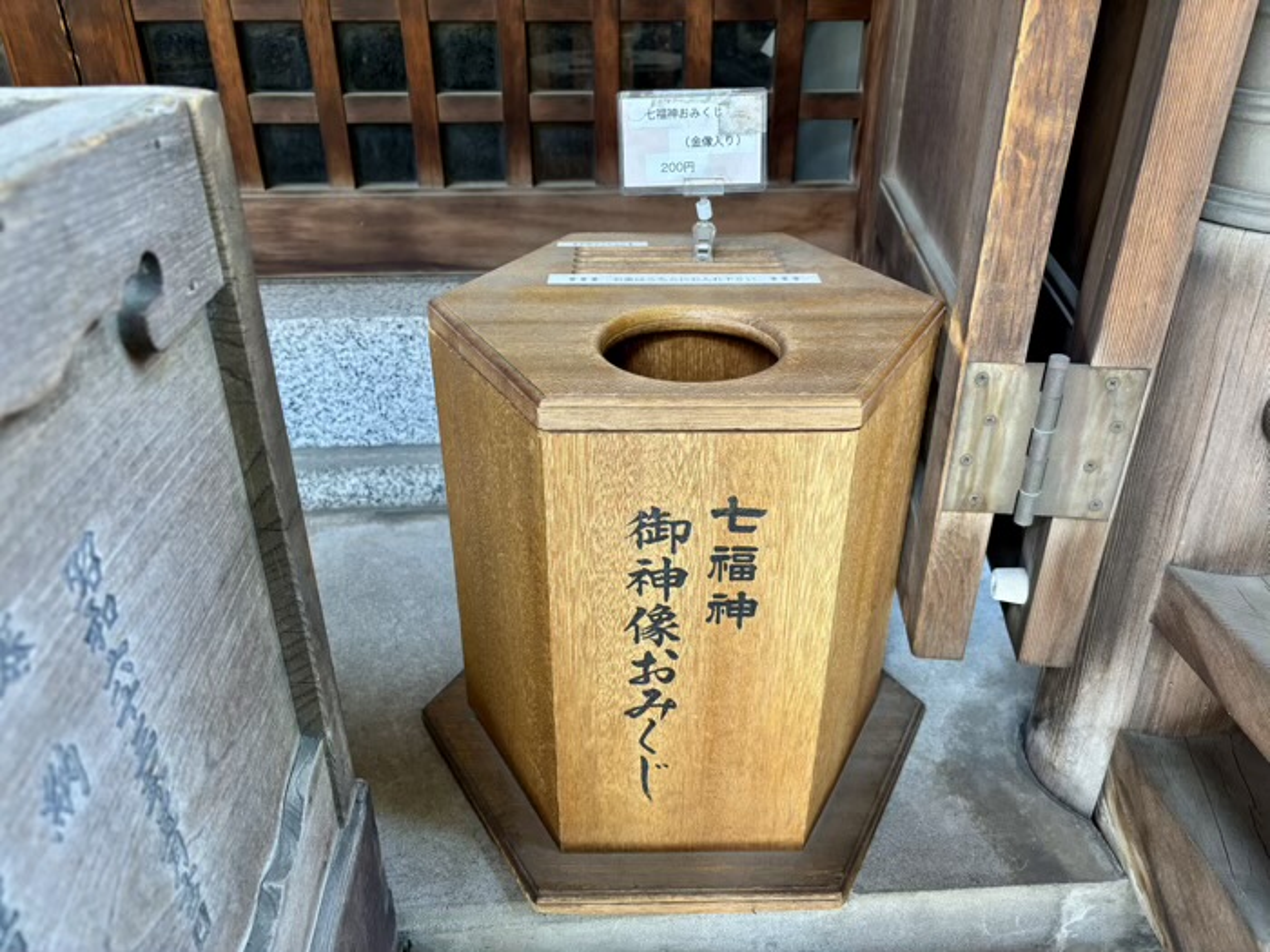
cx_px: 635
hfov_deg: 67.3
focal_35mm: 26
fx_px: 954
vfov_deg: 53.1
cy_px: 476
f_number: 1.6
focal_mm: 5.96
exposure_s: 1/94
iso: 125
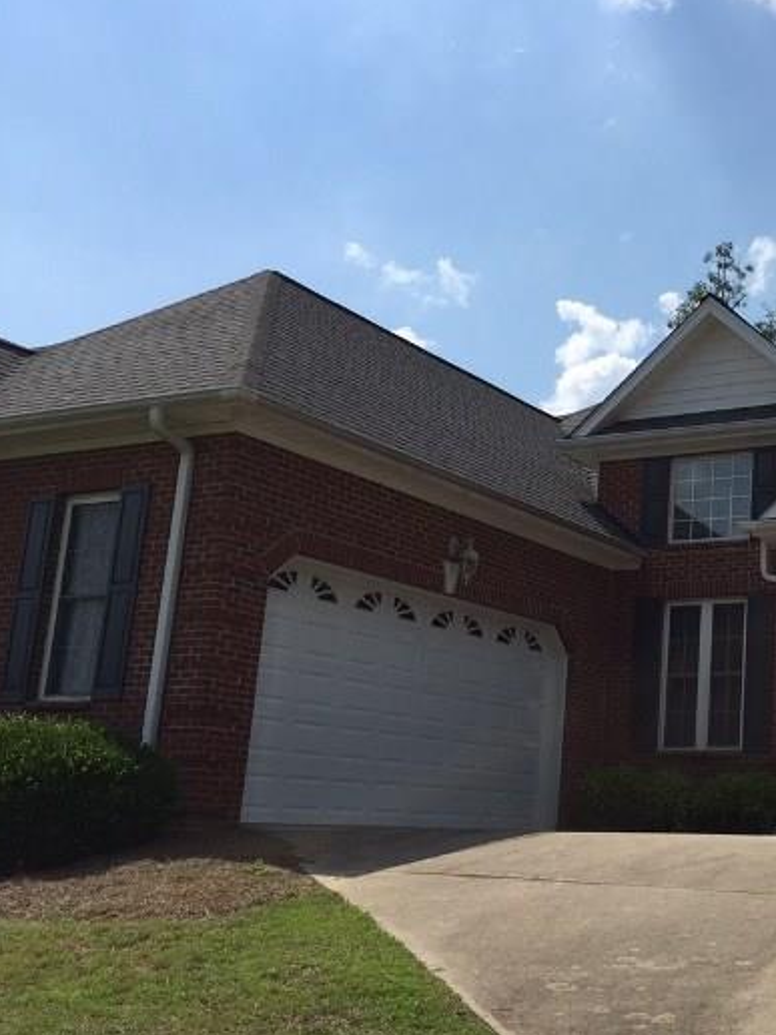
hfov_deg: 29.9
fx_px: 1345
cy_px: 558
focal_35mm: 45
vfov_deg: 42.0
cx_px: 780
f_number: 2.2
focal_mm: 4.15
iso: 32
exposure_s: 1/3597
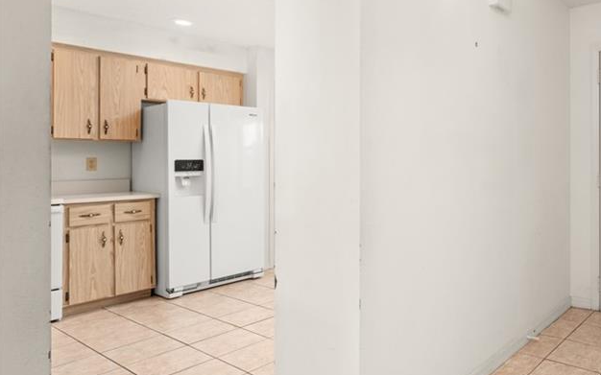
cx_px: 489
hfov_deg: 65.4
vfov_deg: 48.9
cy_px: 149
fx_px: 409
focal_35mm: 25
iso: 400
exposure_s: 1/1.67
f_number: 11
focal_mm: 15
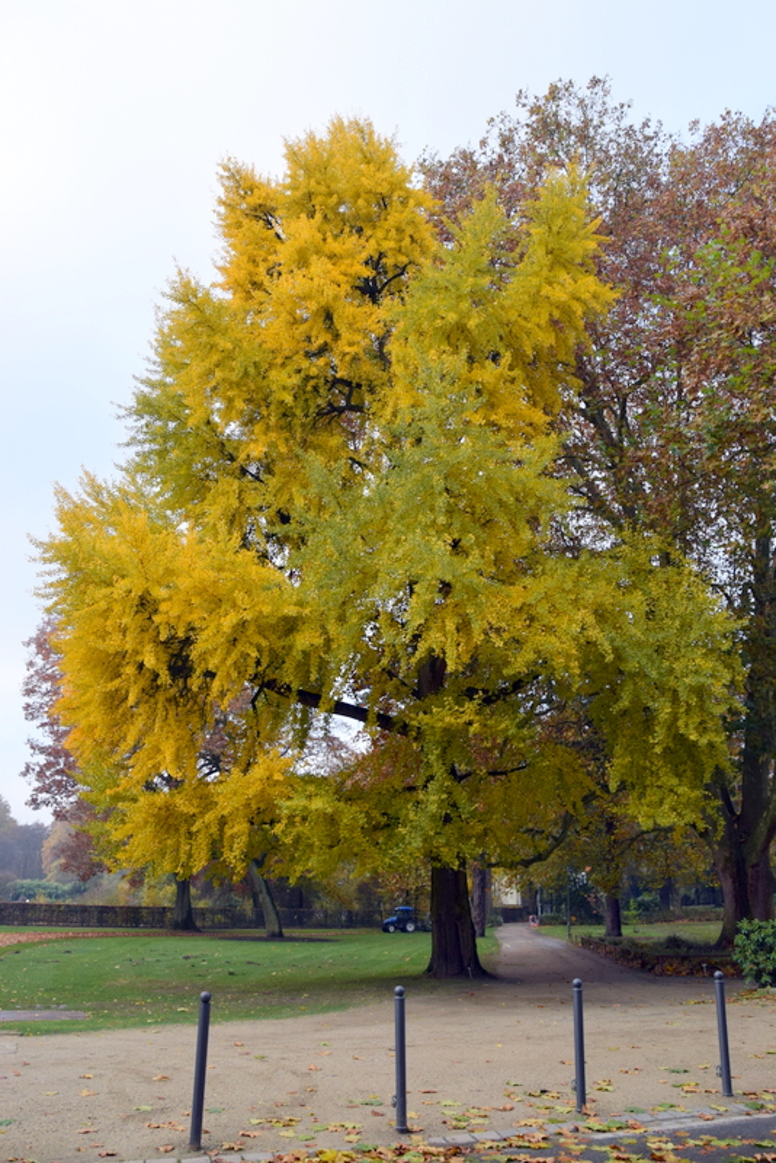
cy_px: 582
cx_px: 388
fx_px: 872
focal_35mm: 27
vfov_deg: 67.4
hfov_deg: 48.0
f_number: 10
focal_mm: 18
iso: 400
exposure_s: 1/200
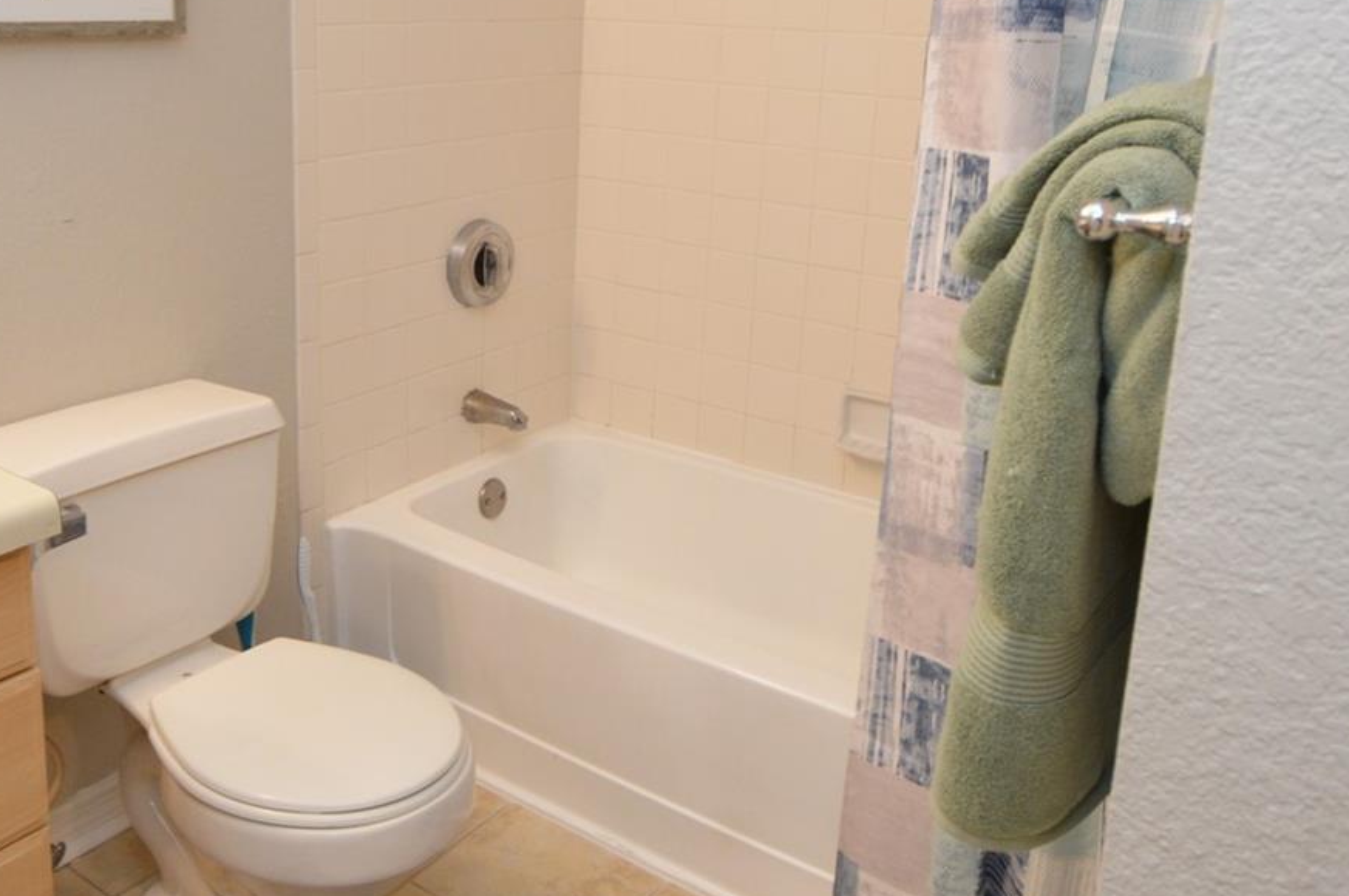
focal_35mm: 33
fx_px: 1235
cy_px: 304
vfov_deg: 39.4
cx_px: 547
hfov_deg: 56.9
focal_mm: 12
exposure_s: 1/60
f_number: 4
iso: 640
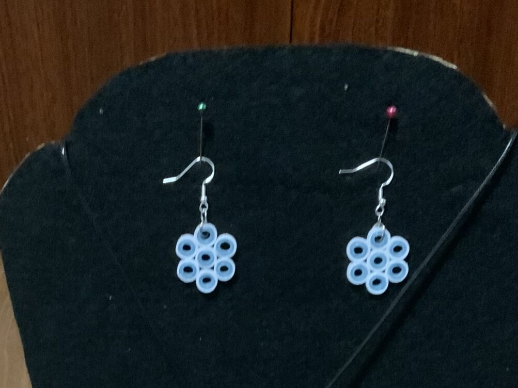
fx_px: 1107
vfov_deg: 18.9
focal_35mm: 74
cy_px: 460
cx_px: 203
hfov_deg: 26.3
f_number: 1.8
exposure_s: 1/21
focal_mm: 3
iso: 640
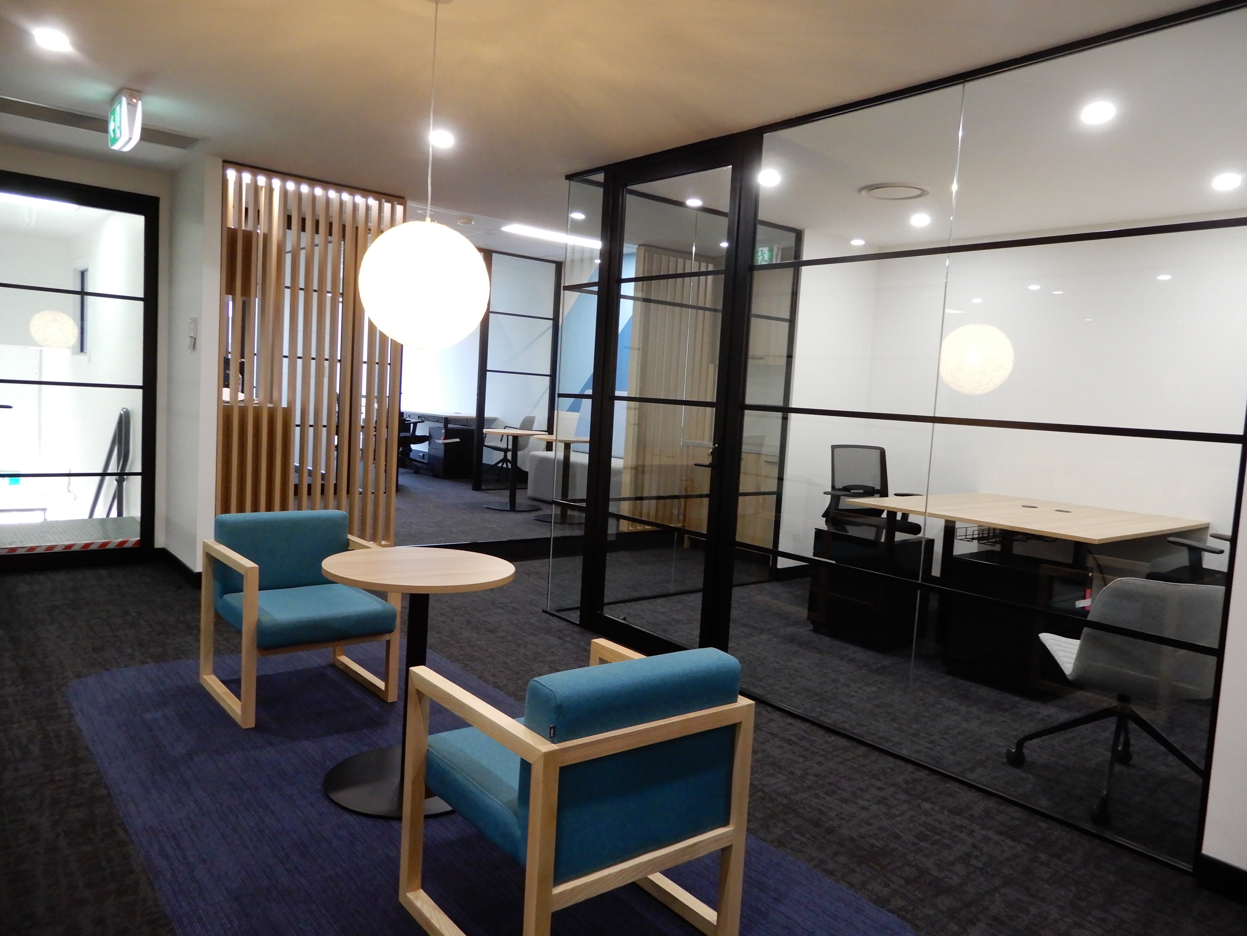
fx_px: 865
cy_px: 468
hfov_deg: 71.6
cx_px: 624
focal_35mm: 24
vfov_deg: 56.8
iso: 400
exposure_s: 1/25
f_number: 3.4
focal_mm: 4.3
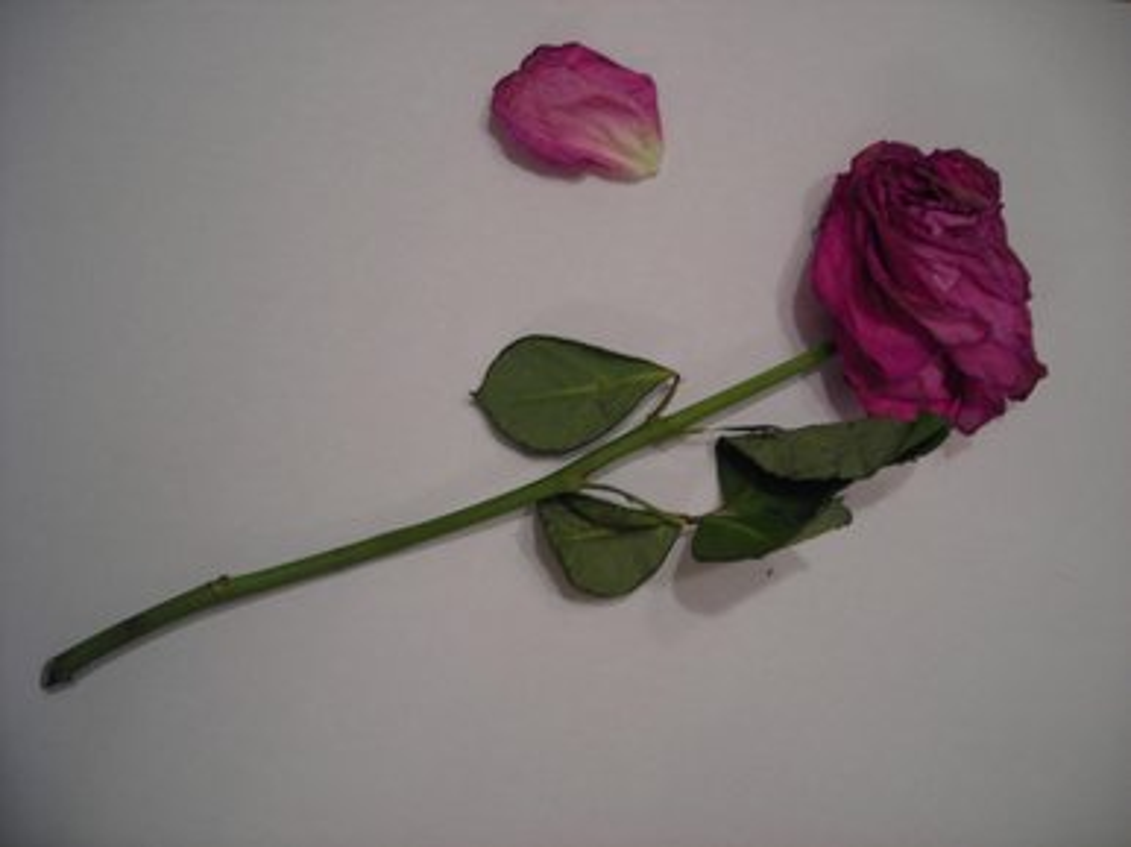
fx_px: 1241
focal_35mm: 38
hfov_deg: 49.0
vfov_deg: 37.7
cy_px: 424
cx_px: 566
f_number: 3.2
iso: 51
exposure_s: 1/3.9
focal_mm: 6.3
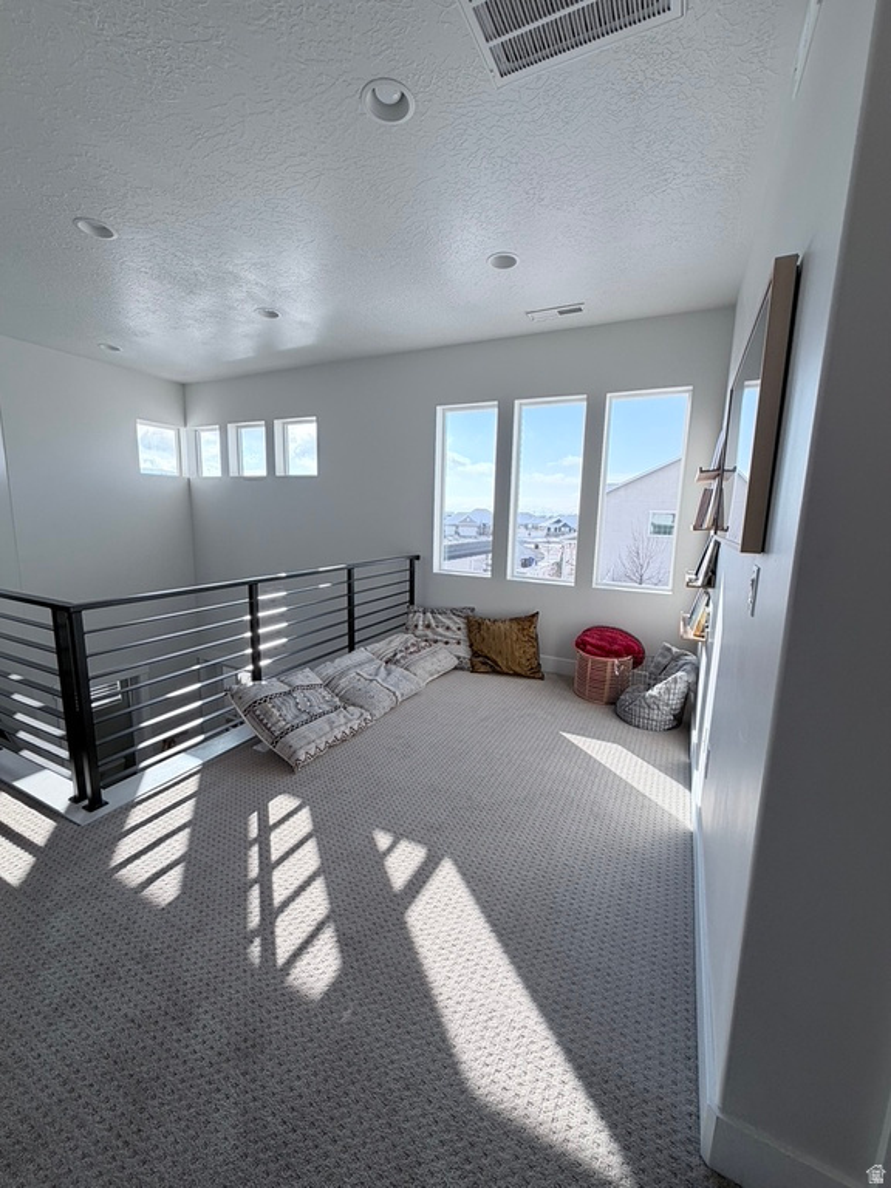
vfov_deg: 102.1
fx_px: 480
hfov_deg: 85.7
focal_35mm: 14
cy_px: 594
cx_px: 446
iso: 64
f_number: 2.2
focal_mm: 2.22
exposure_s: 1/502
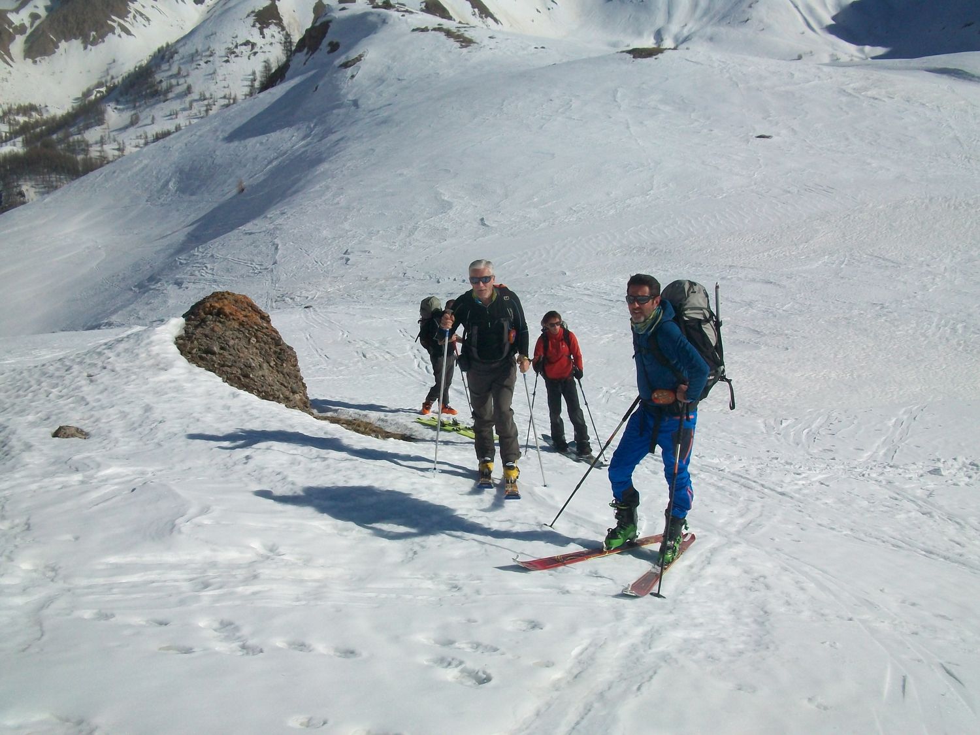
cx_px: 490
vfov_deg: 41.8
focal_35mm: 34
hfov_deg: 54.0
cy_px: 368
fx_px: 963
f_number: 5.5
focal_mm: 5.7
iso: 80
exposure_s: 1/1401
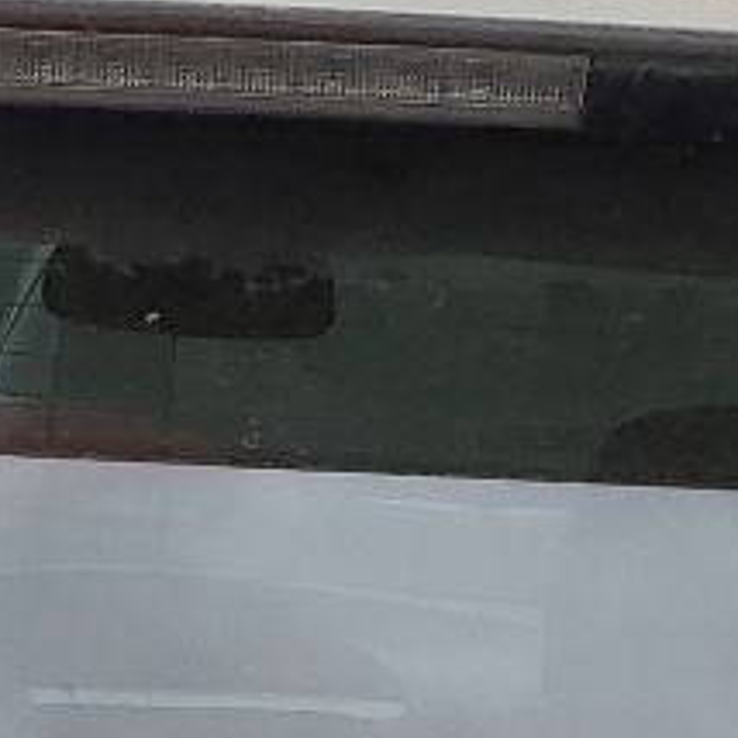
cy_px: 1659
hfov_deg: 10.1
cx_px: 41
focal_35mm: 172
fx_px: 4149
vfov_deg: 9.3
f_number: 1.5
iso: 50
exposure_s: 1/1111
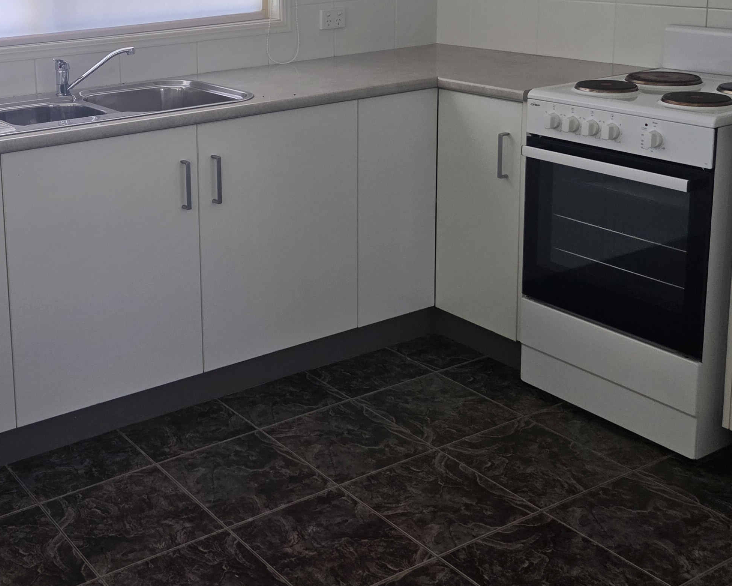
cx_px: 163
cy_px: 97
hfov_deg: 39.0
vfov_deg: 31.7
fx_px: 997
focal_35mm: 46
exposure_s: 1/180
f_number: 1.8
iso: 125
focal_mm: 5.4
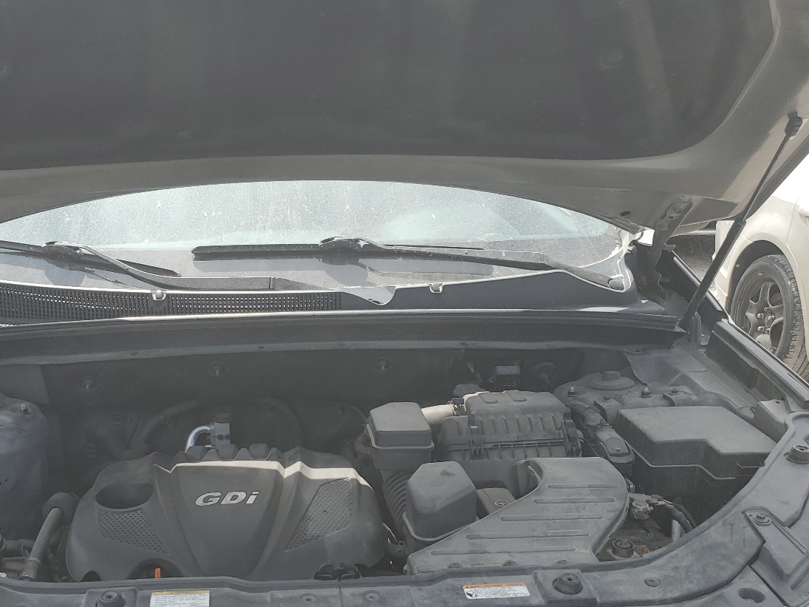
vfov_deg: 37.1
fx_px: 888
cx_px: 293
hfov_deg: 48.4
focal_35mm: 38
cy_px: 428
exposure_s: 1/1250
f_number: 1.5
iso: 50
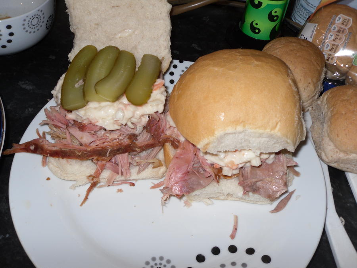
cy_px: 134
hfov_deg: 52.6
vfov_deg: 40.7
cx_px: 178
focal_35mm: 35
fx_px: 361
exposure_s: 1/45
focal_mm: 6.3
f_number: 3.5
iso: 80
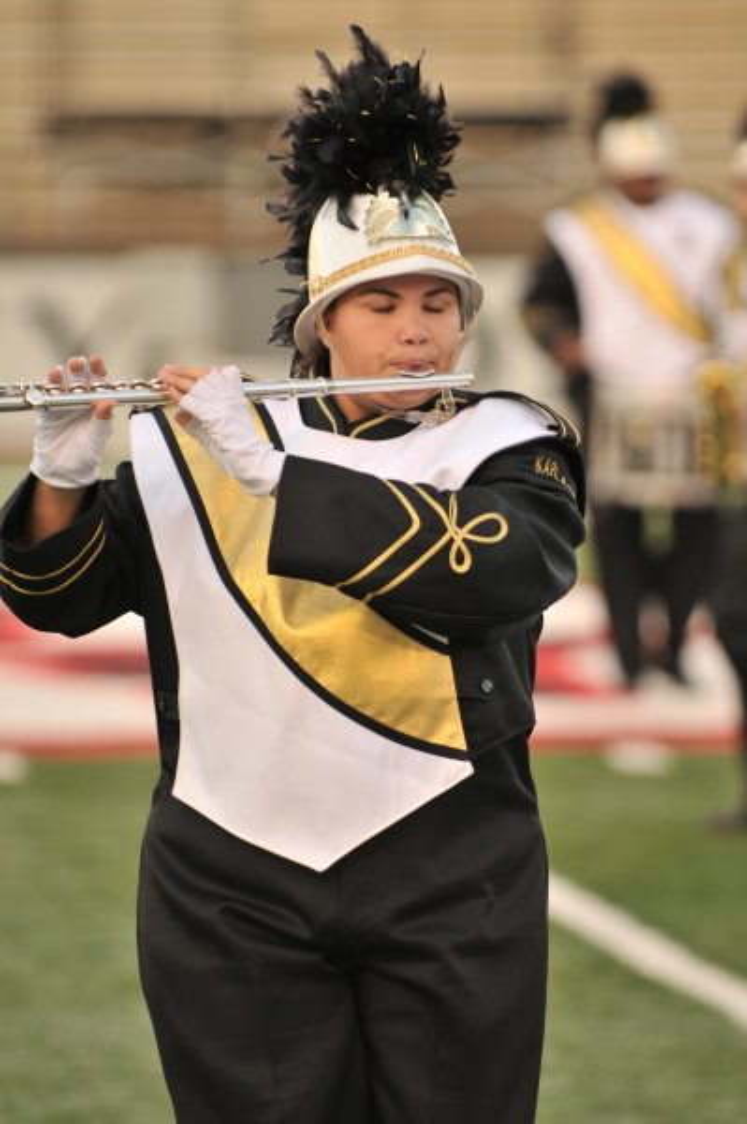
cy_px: 562
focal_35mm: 300
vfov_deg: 6.9
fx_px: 9353
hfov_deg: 4.6
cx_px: 374
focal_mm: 200
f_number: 2.8
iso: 200
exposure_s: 1/400
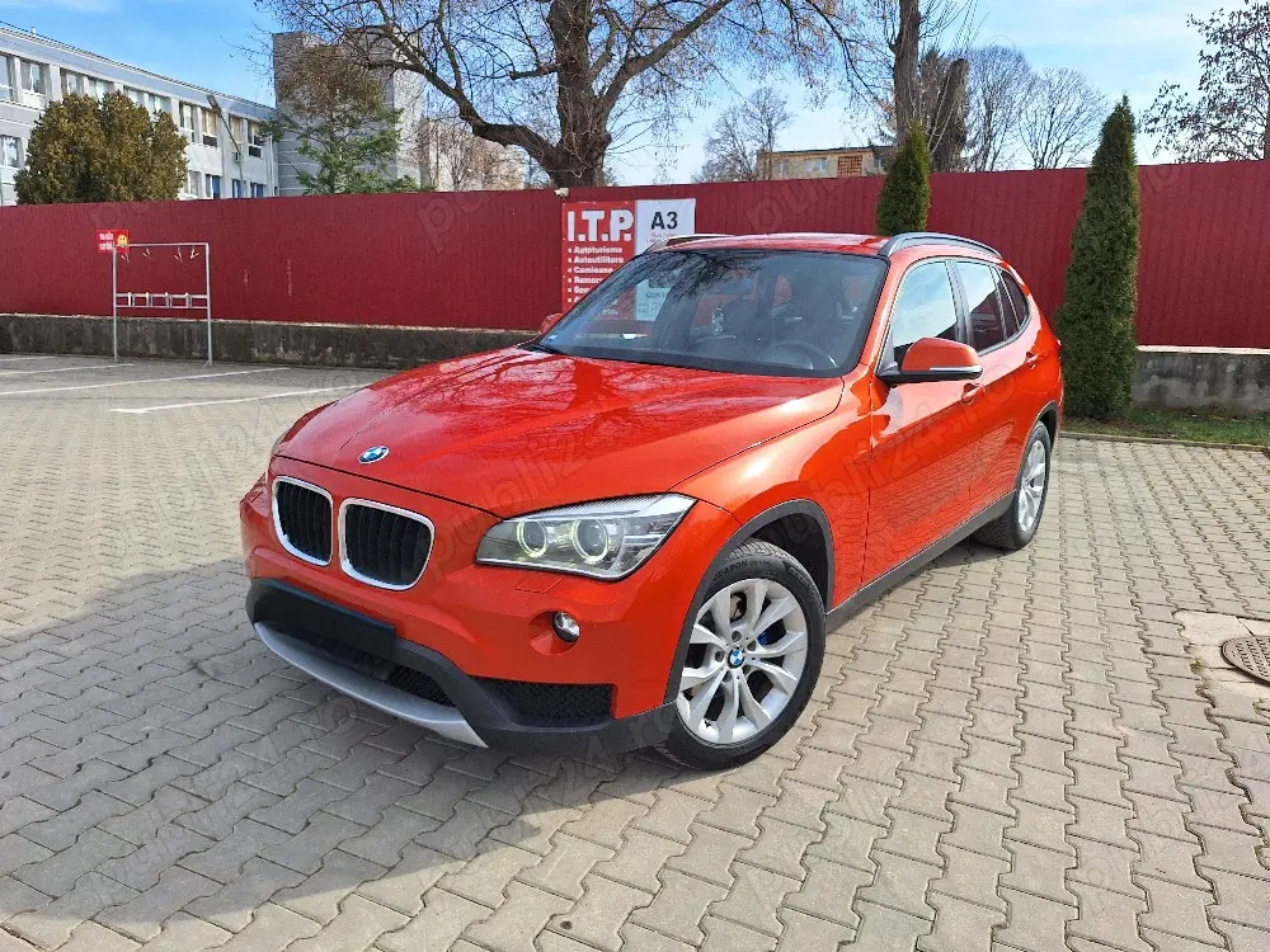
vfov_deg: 58.9
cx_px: 635
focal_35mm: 23
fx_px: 844
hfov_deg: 73.9
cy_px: 476
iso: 40
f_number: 1.8
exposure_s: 1/2500
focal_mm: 5.54
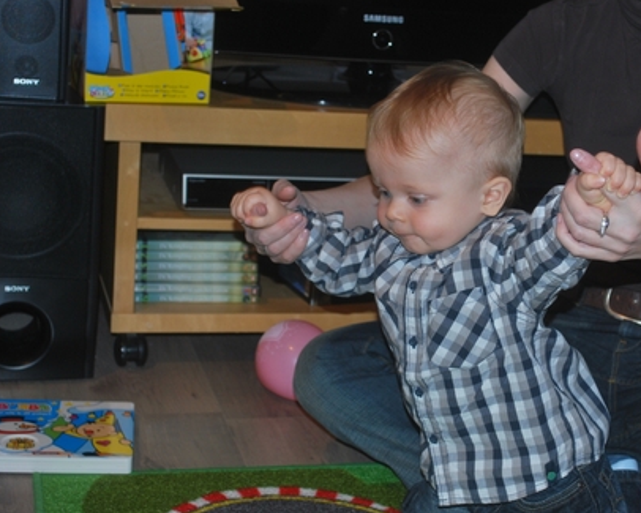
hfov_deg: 25.3
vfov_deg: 20.4
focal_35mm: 75
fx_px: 1423
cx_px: 406
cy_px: 268
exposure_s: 1/60
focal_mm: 36
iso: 200
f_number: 5.3
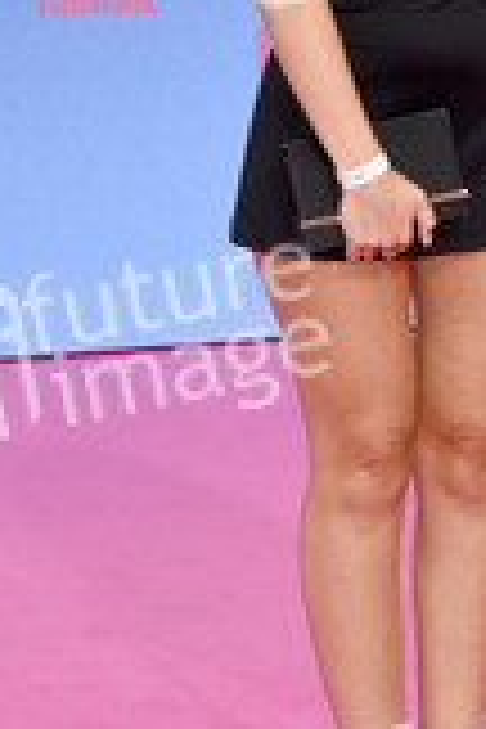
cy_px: 126
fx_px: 3908
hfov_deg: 7.1
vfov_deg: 10.6
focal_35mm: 193
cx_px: 590
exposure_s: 1/250
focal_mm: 78
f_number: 7.1
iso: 250
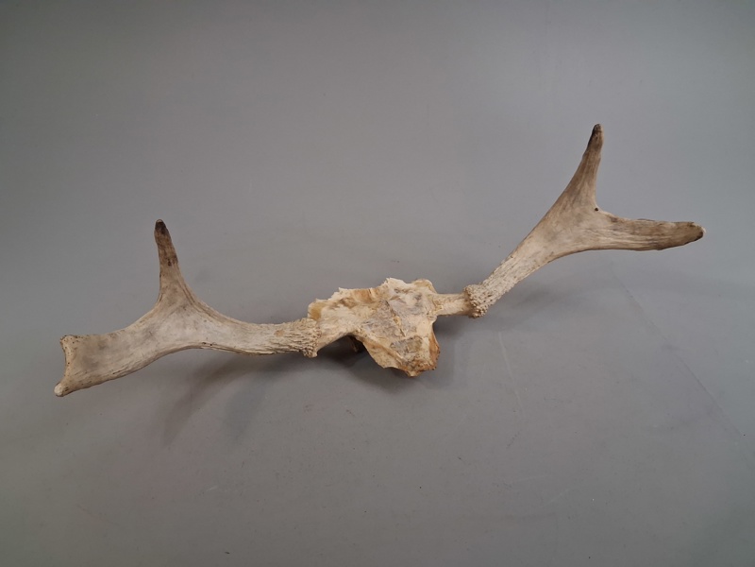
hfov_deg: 65.3
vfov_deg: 51.4
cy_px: 284
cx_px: 378
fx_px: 589
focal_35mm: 27
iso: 400
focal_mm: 4
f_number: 1.8
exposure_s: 1/100
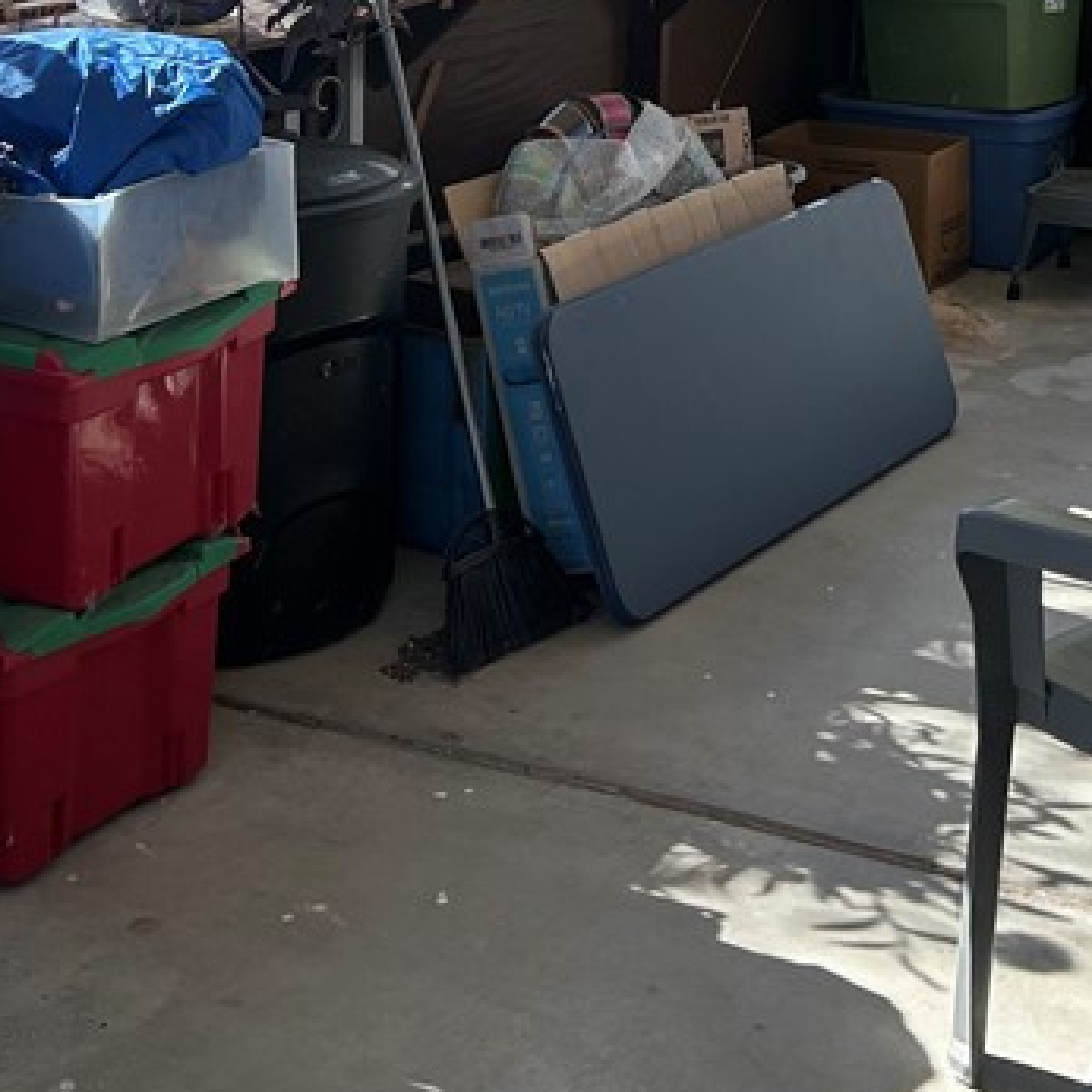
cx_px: 691
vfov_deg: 24.1
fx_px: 2427
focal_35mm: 68
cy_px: -22
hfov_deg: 25.3
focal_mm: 5.7
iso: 50
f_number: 1.5
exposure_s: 1/894
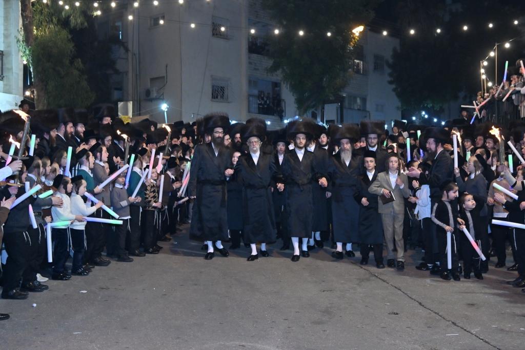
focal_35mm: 51
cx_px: 262
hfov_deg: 38.9
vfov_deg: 26.5
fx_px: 743
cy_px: 175
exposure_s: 1/250
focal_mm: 34
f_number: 4
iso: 640
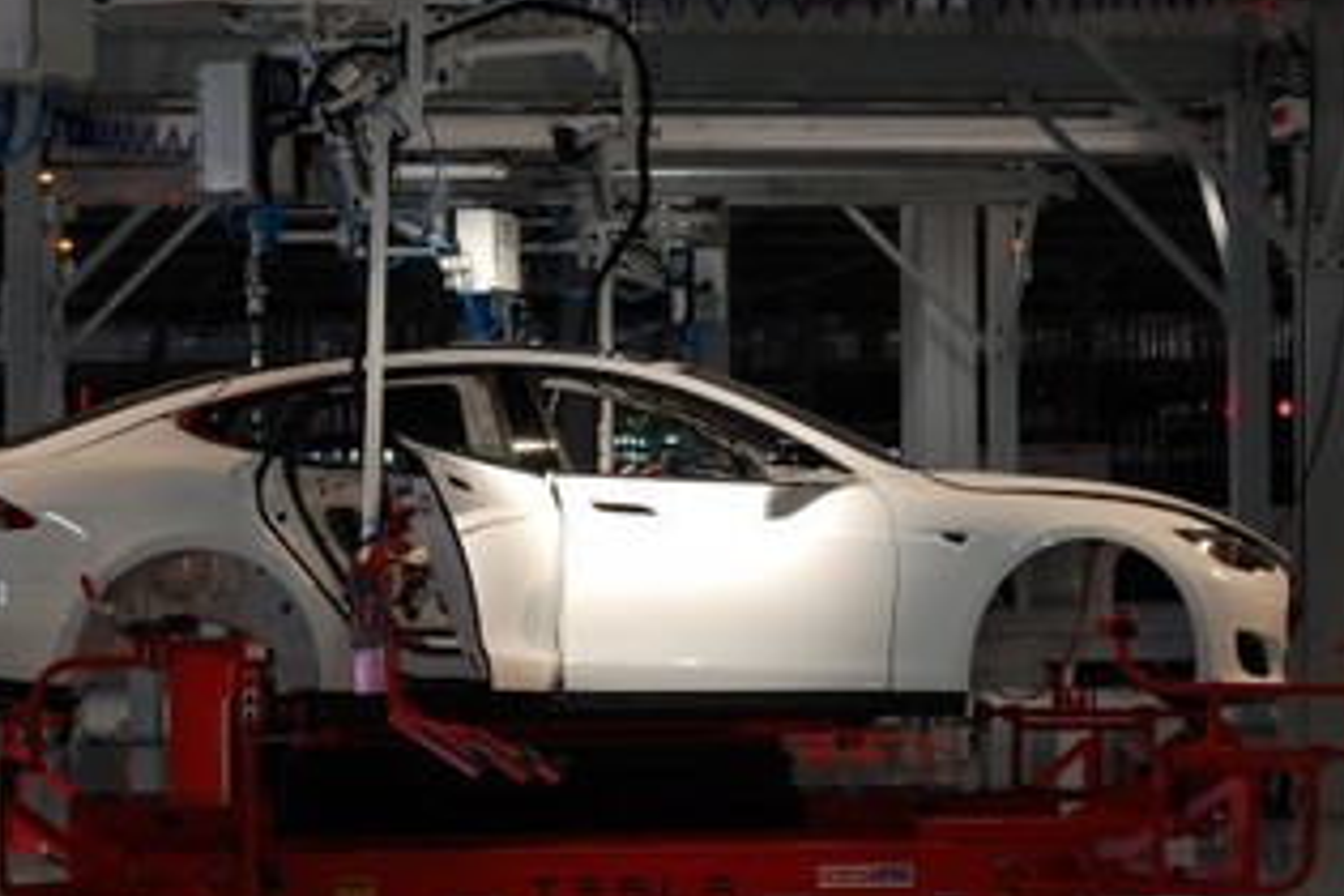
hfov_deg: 19.1
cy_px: 535
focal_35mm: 107
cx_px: 597
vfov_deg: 12.8
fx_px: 3994
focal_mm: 50
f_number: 4.5
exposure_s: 1/80
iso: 400
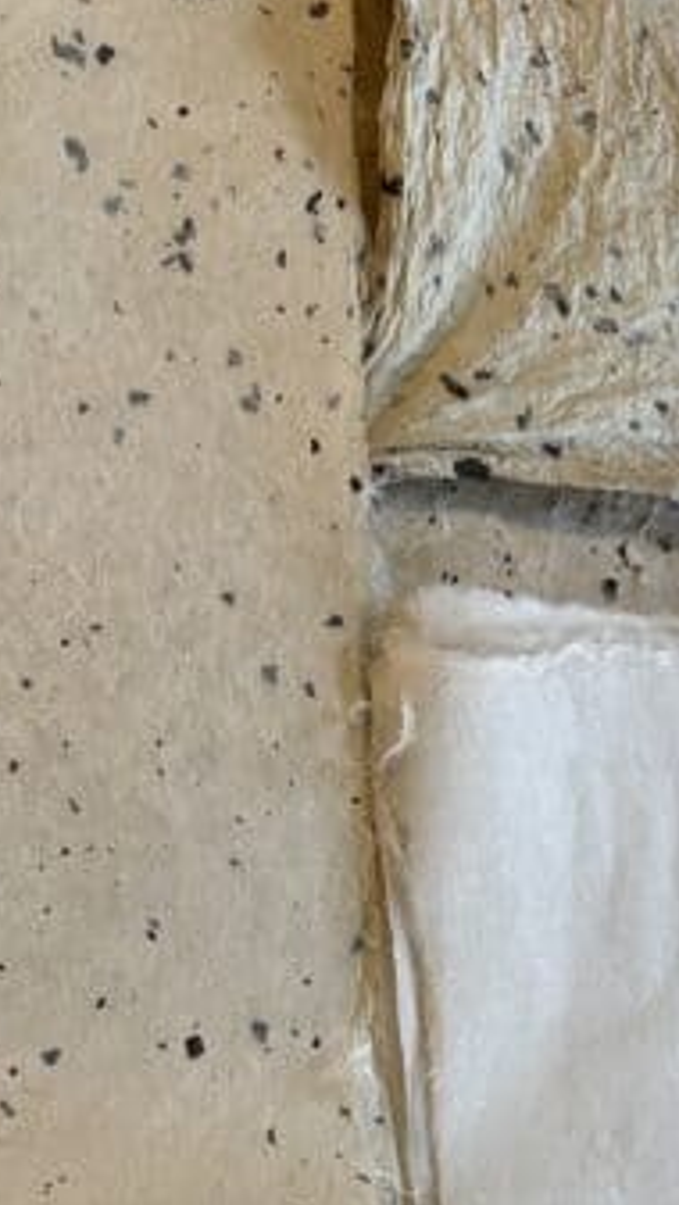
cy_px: 1187
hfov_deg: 19.4
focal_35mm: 62
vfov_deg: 31.4
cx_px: 272
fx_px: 1981
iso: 64
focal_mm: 6.86
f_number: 1.78
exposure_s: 1/120
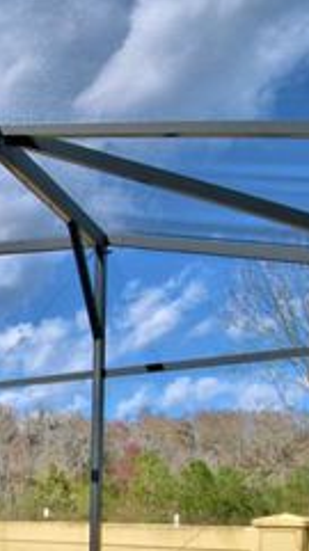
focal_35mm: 46
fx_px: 672
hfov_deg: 20.1
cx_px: -221
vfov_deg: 40.5
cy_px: 518
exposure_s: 1/1600
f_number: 4.5
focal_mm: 10
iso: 100
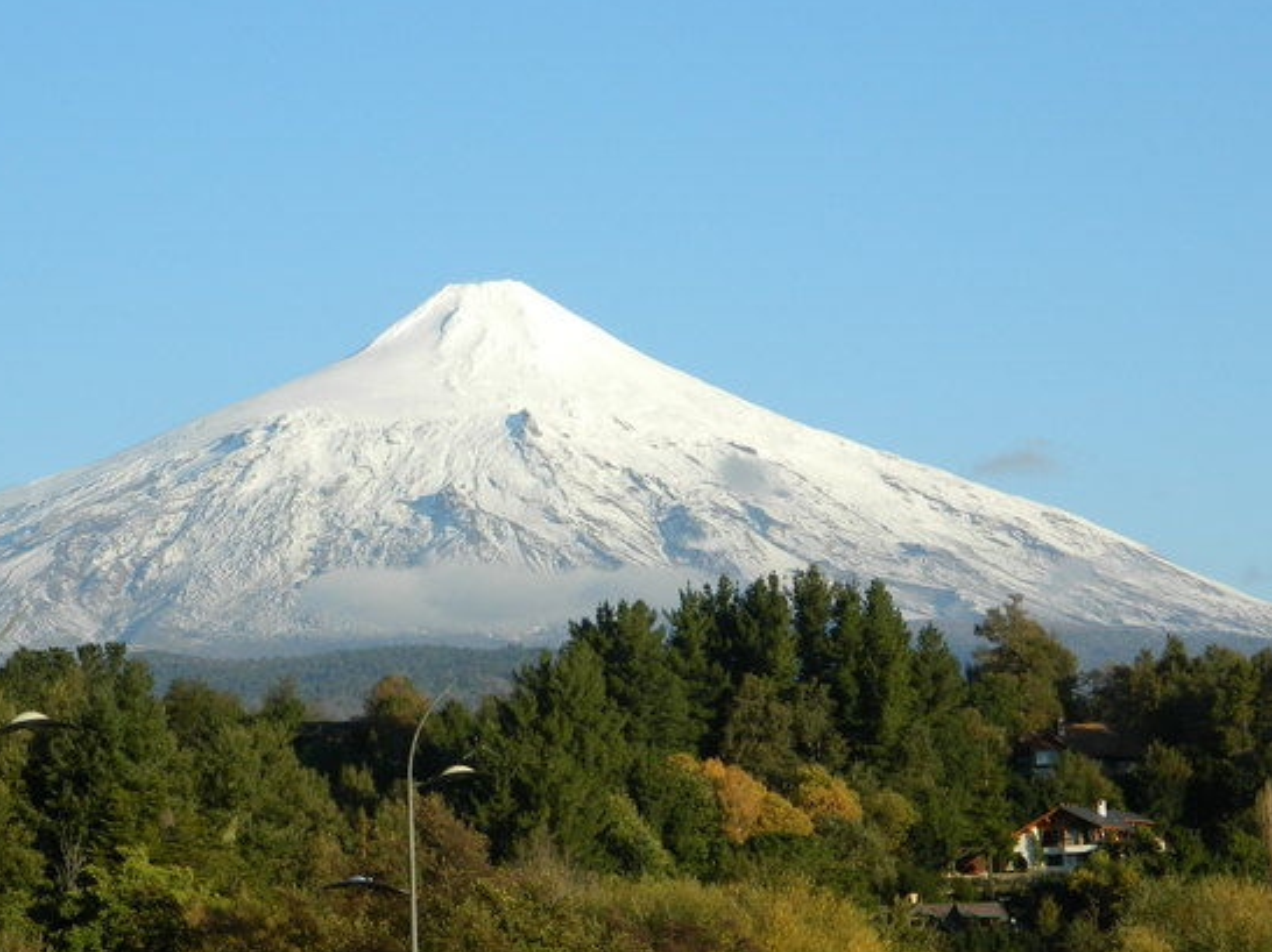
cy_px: 649
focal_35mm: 151
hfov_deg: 13.1
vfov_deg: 9.8
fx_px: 5546
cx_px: 564
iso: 80
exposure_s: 1/400
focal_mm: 18.6
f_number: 4.5
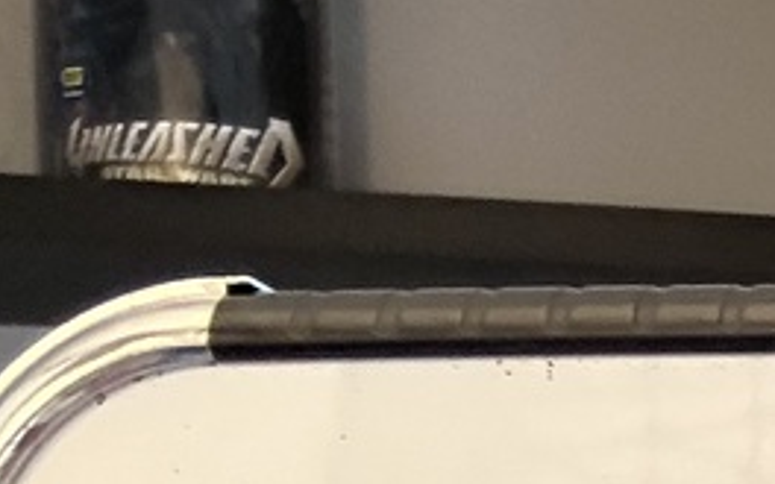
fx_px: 2344
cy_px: 1015
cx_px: 1729
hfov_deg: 14.3
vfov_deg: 10.7
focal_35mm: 111
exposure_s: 1/60
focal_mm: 2.69
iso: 160
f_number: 1.9
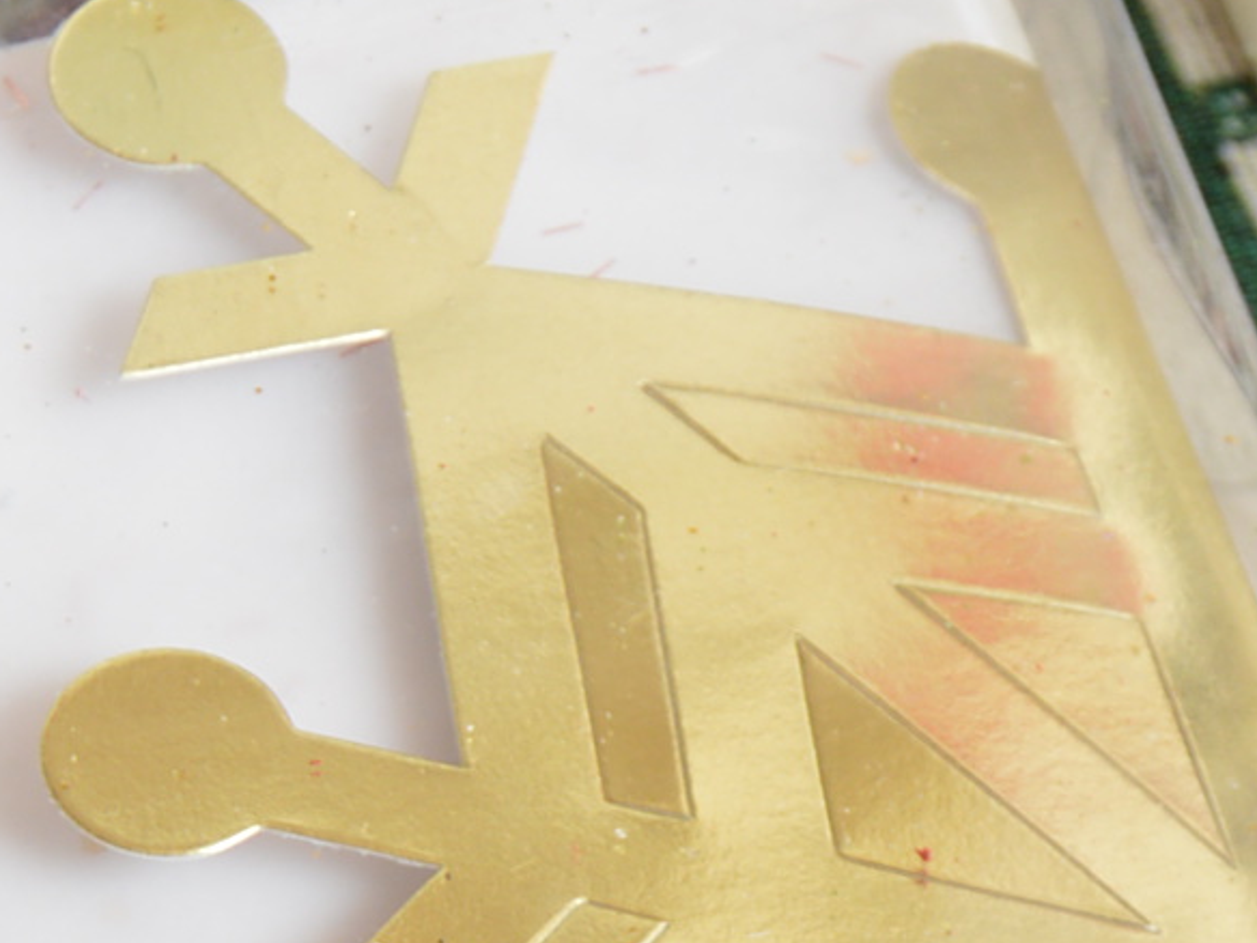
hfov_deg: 9.5
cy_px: 1552
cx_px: 1096
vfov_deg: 7.0
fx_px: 7553
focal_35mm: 208
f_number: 4
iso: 200
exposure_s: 1/160
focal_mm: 28
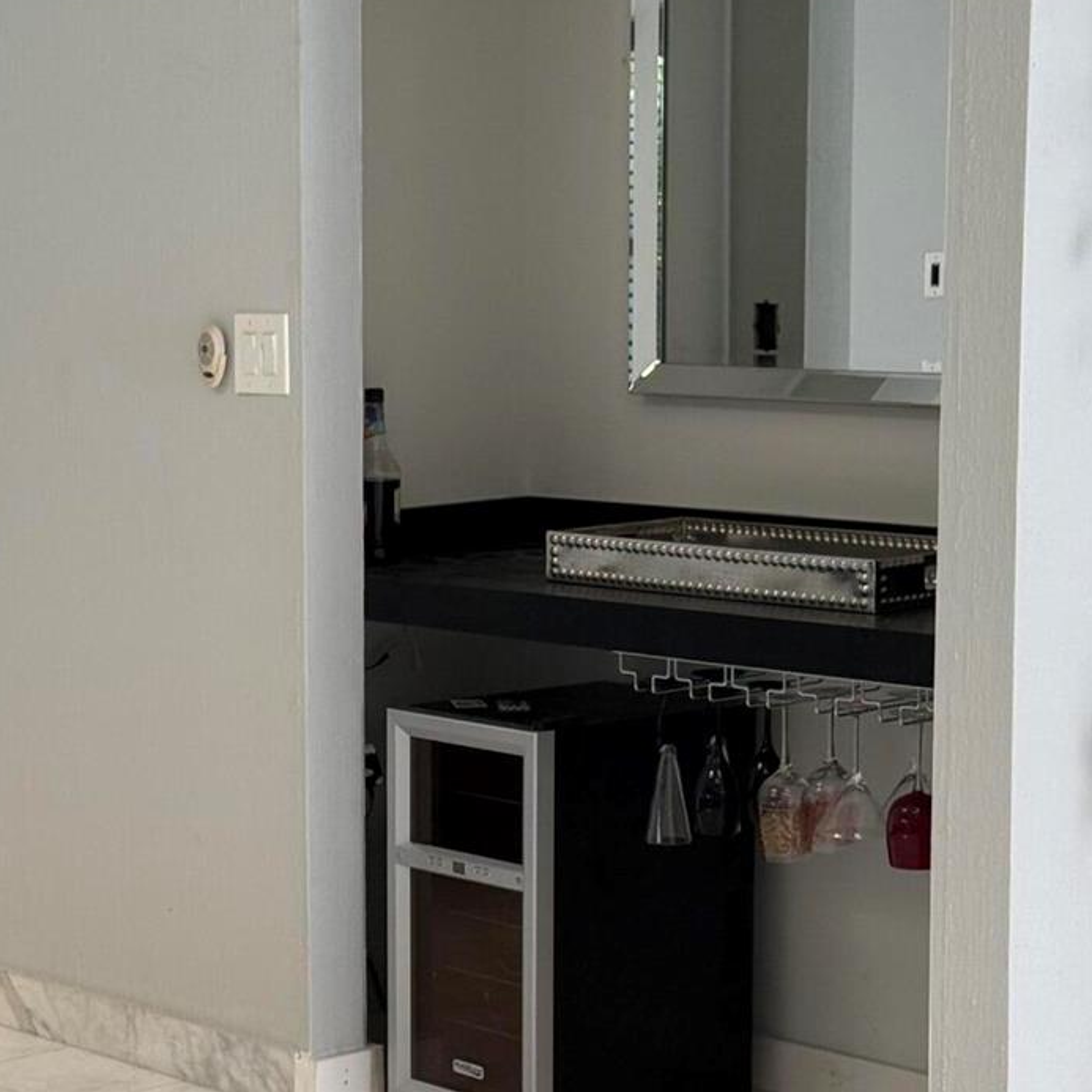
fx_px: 3355
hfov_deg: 18.4
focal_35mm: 94
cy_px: 665
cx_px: 312
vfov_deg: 18.5
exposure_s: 1/85
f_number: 1.78
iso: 100
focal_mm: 6.76
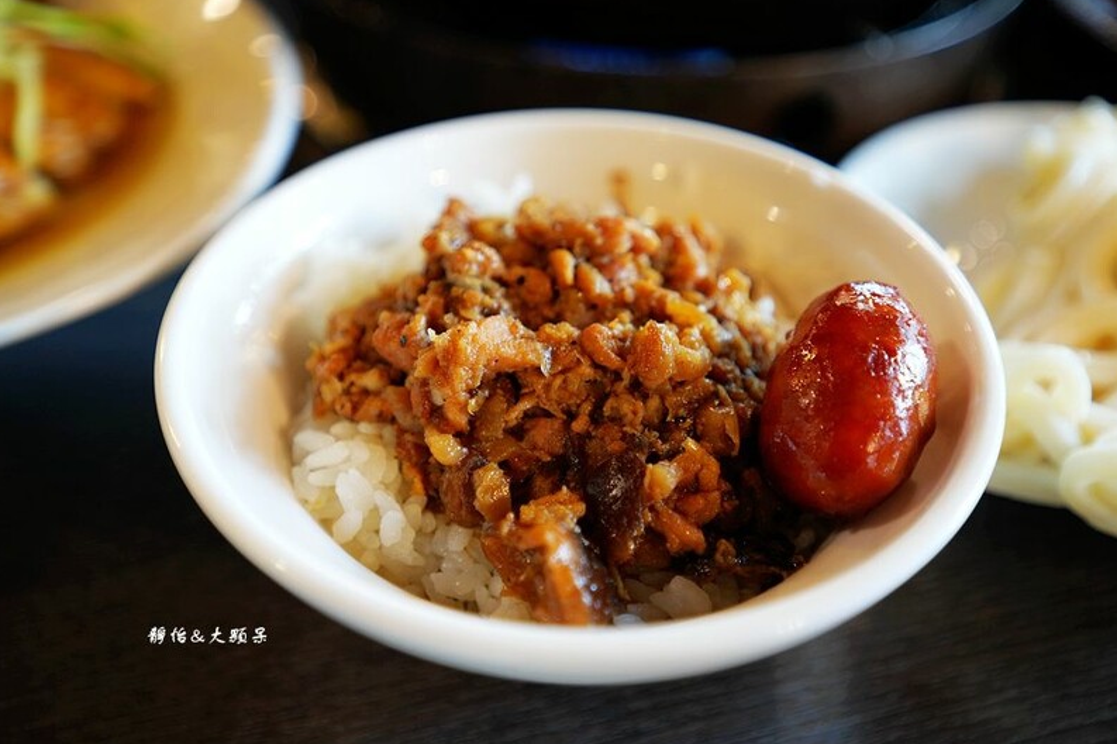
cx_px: 582
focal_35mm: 30
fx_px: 930
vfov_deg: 43.6
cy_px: 358
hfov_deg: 61.9
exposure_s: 1/30
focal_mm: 28
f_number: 2.8
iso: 320
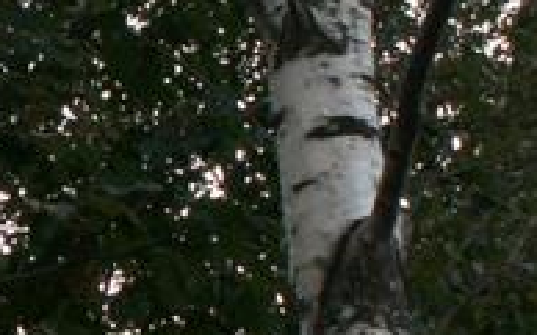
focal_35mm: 161
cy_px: 260
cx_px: -163
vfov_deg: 8.1
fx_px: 2355
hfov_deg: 12.6
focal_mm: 7.72
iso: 50
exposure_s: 1/100
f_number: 4.5
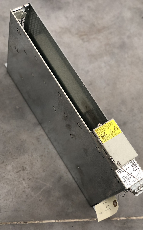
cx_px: 76
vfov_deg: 36.3
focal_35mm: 56
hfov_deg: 23.1
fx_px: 349
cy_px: 116
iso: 80
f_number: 2.4
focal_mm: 6
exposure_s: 1/50
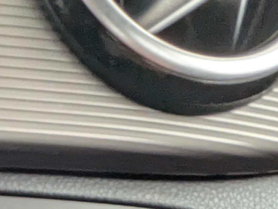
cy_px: 440
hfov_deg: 20.7
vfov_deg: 15.7
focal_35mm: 70
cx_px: -202
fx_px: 563
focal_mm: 2.35
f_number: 2.2
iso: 145
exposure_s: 1/28.6
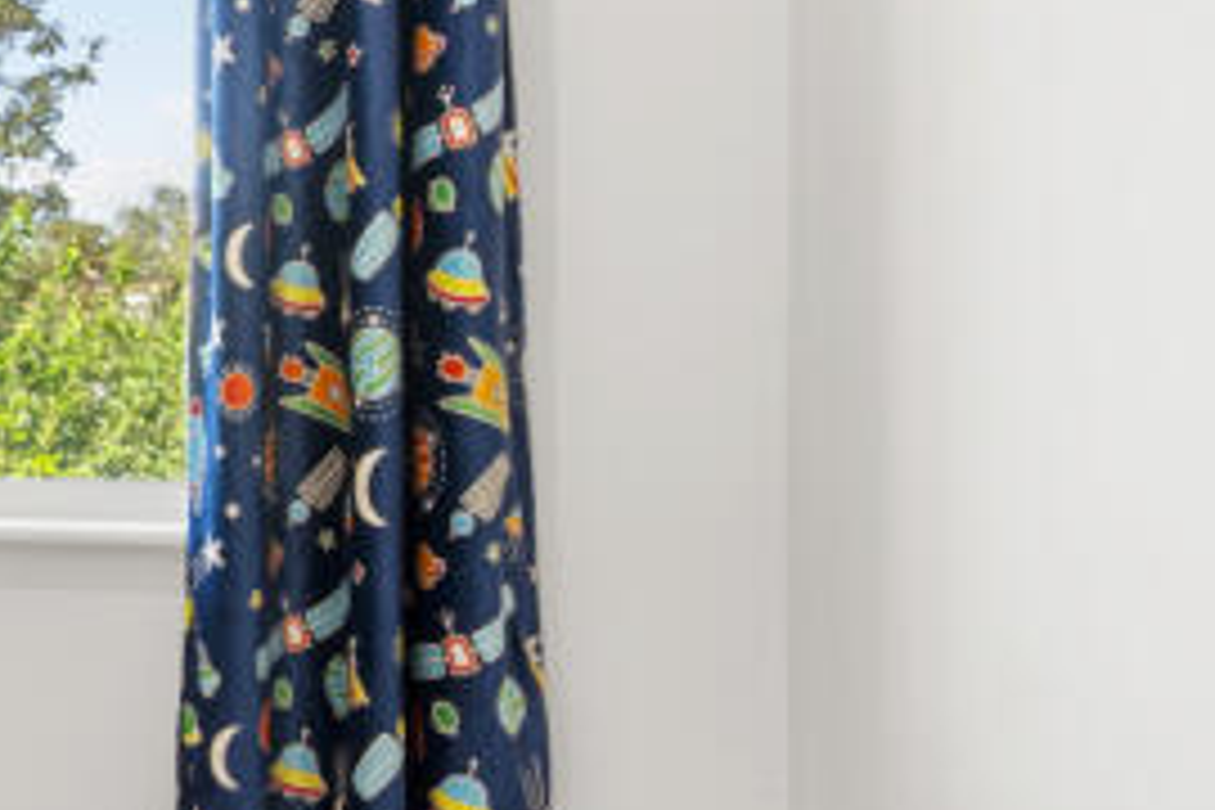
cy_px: 394
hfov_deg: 28.5
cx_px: -472
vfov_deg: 25.5
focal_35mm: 53
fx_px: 1789
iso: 200
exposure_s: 1
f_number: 16
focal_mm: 14
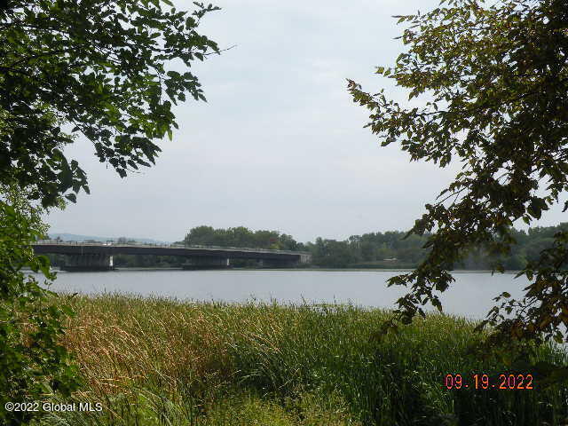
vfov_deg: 26.1
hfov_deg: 34.3
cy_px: 213
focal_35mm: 56
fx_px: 919
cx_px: 284
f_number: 7.1
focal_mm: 9.8
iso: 64
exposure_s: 1/250
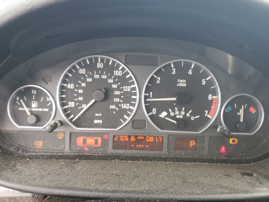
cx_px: 134
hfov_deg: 67.3
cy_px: 101
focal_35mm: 26
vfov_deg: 53.1
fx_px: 202
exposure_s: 1/120
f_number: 1.5
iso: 91
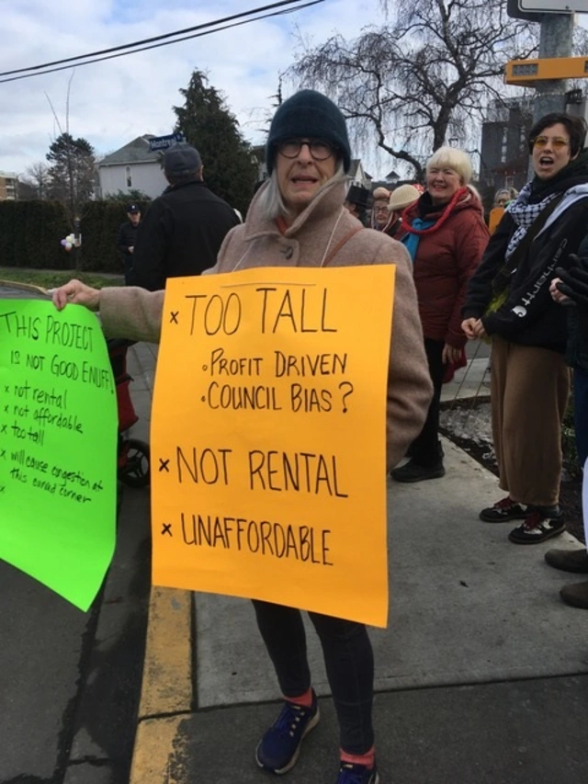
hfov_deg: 48.2
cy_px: 392
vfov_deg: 61.7
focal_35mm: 29
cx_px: 294
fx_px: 657
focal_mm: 4.15
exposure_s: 1/818
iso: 25
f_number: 2.2
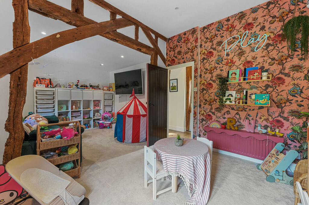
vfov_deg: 81.1
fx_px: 120
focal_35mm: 14
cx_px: 154
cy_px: 102
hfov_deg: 104.3
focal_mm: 14
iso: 400
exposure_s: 1/2
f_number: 8
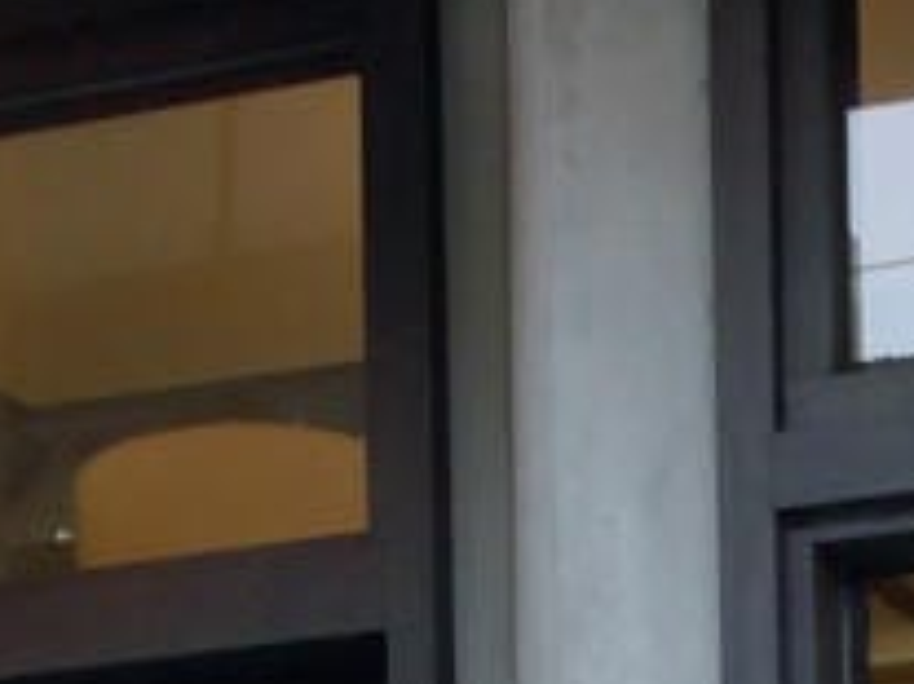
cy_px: 1609
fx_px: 4592
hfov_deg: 11.4
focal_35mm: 174
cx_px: 556
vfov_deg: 7.9
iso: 800
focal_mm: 15
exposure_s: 1/50
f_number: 9
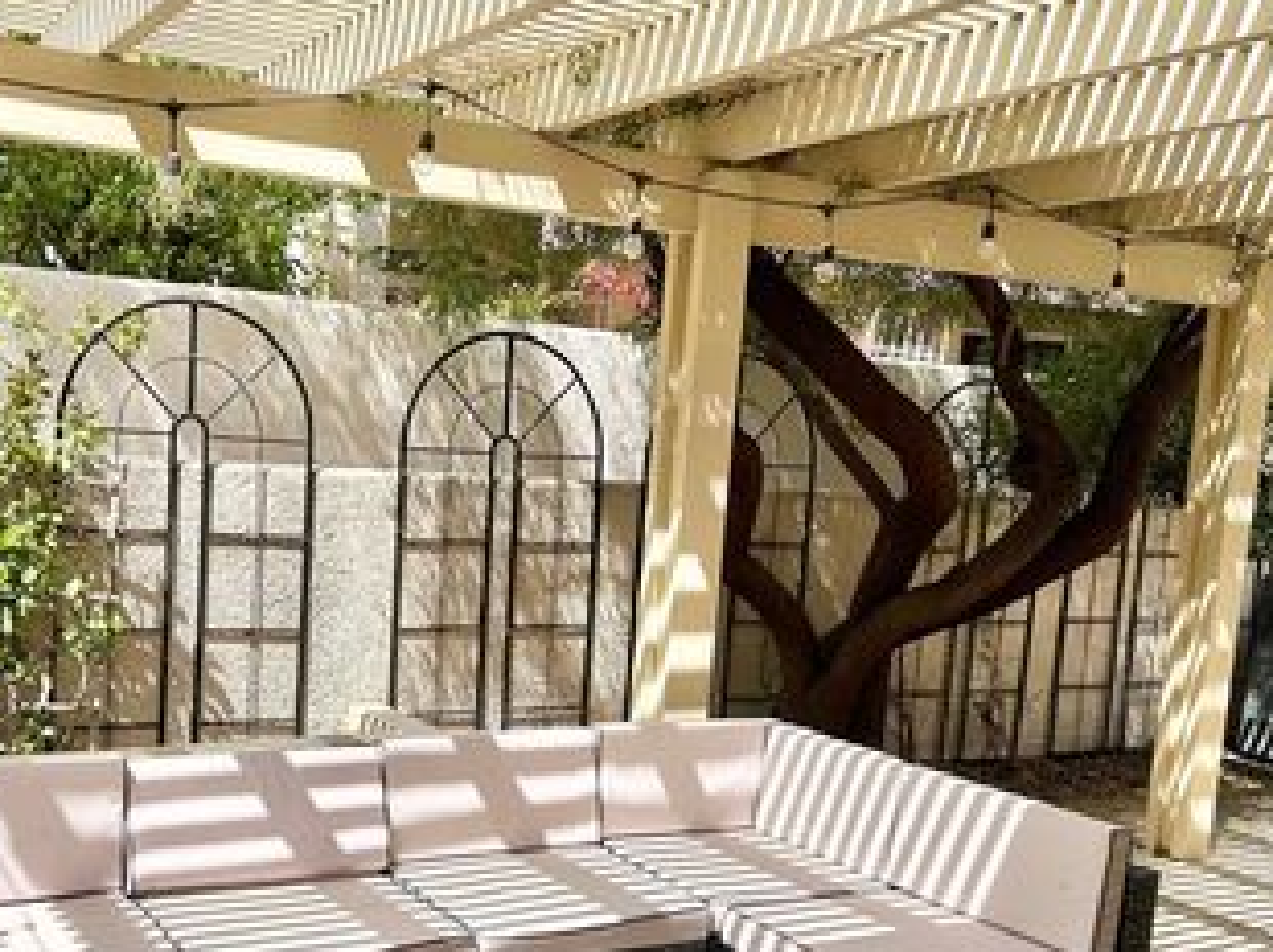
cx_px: 509
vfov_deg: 34.0
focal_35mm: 42
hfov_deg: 44.6
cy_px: 638
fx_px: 1543
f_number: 1.5
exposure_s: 1/2841
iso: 50
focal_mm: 5.7
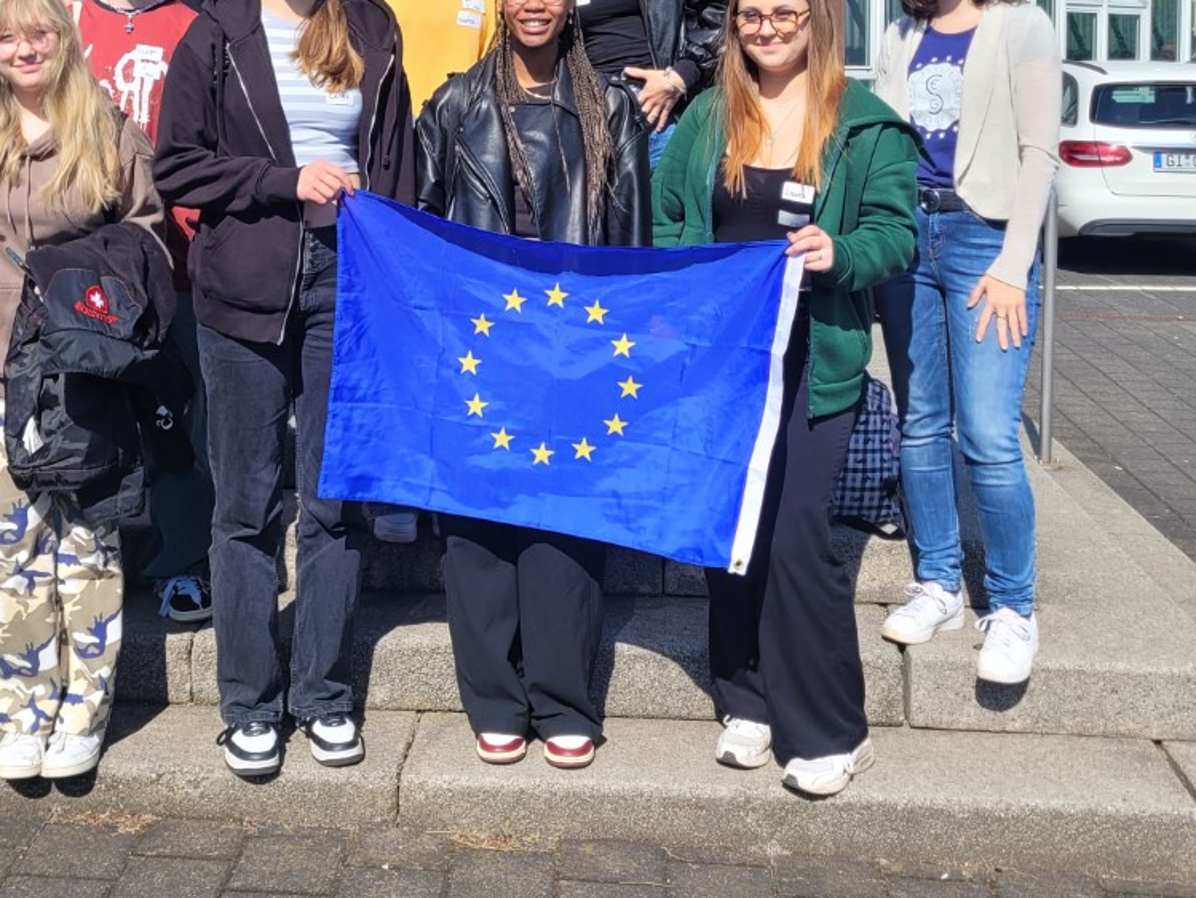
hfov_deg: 38.0
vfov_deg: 28.3
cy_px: 145
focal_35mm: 50
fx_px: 1728
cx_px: 458
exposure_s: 1/2005
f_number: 1.8
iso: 40
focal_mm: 5.4
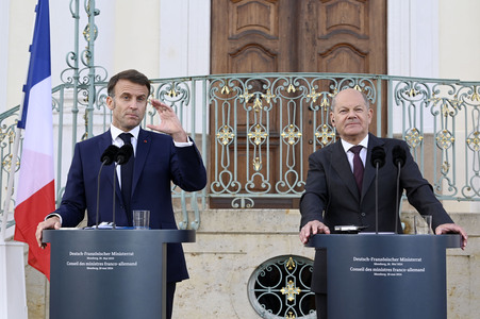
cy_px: 160
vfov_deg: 18.2
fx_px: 999
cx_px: 240
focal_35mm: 75
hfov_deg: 27.0
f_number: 7.1
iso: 1000
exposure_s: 1/800
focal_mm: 75
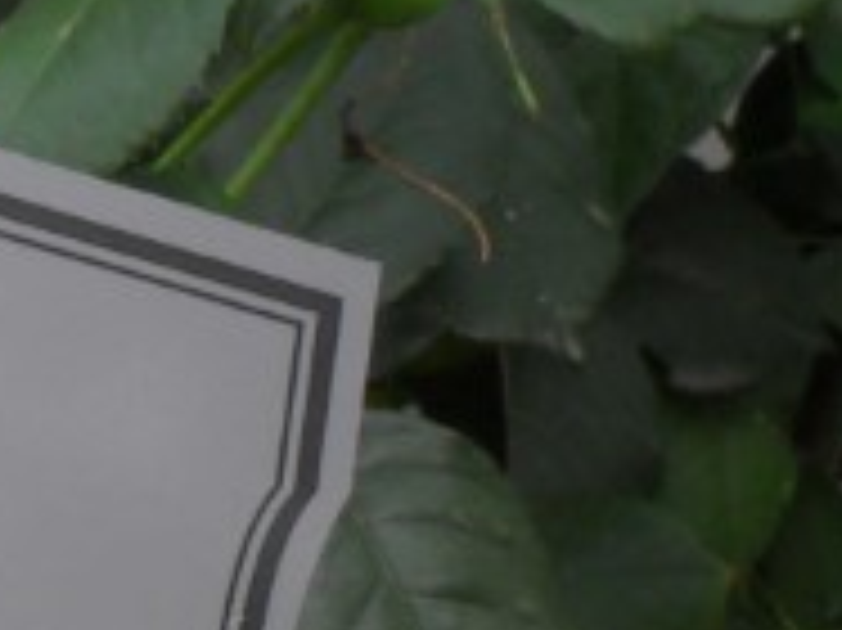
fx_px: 8751
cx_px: -500
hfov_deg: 5.4
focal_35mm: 360
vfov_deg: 4.1
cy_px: 878
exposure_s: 1/60
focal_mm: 18.9
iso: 120
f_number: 5.8
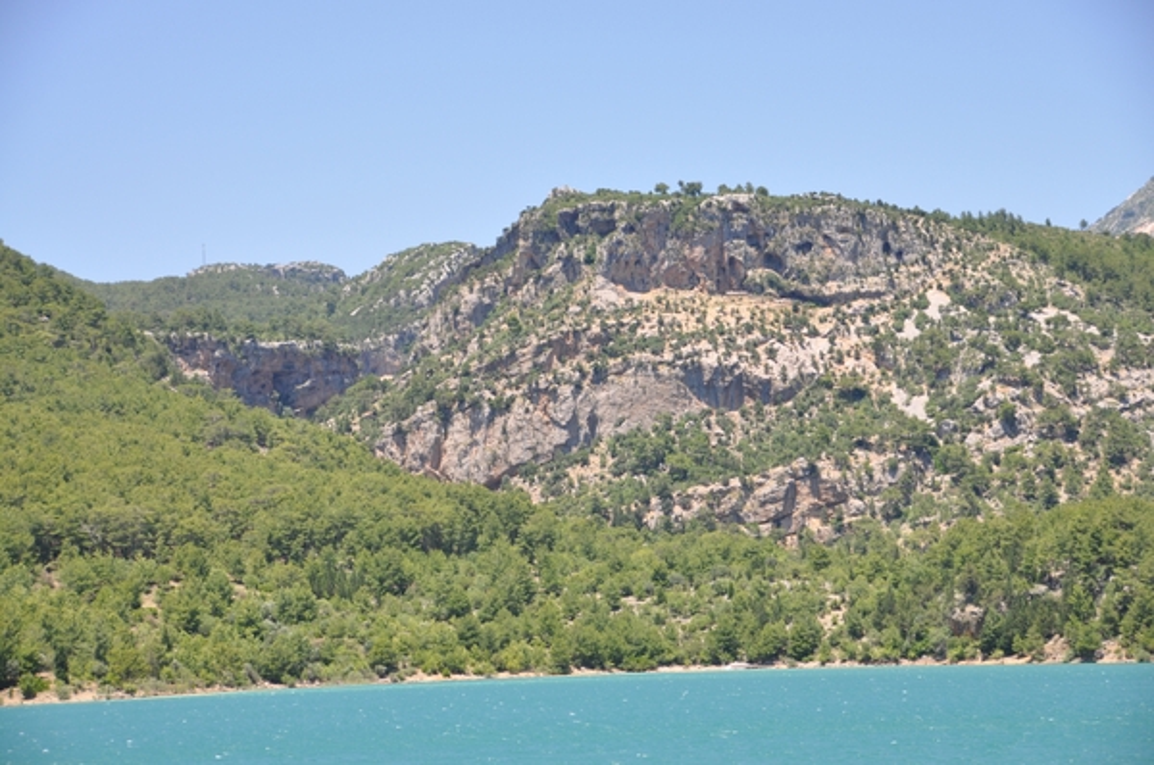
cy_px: 382
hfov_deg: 21.9
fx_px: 2976
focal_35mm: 93
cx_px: 577
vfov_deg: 14.7
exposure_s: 1/125
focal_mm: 62
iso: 200
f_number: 5.6
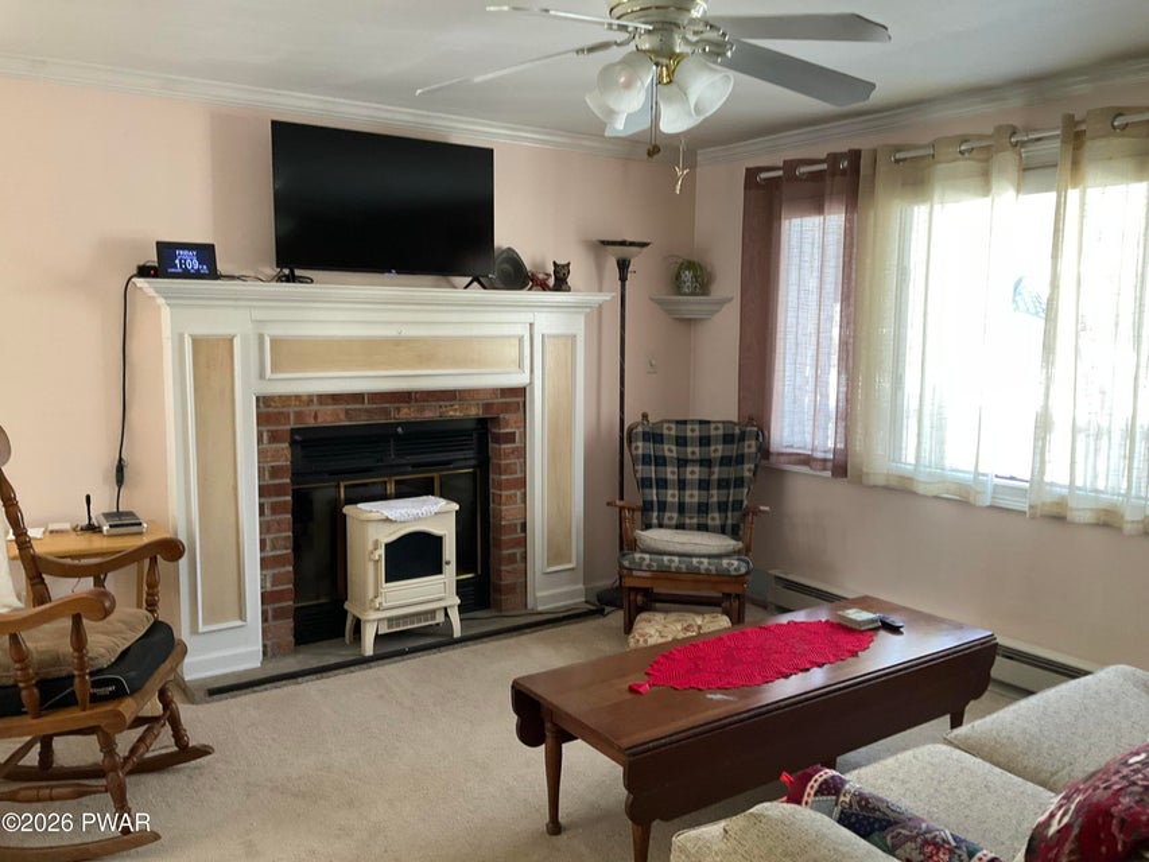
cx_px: 574
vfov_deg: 48.2
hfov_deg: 61.7
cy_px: 431
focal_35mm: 29
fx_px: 963
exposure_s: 1/60
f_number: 1.8
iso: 125
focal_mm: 3
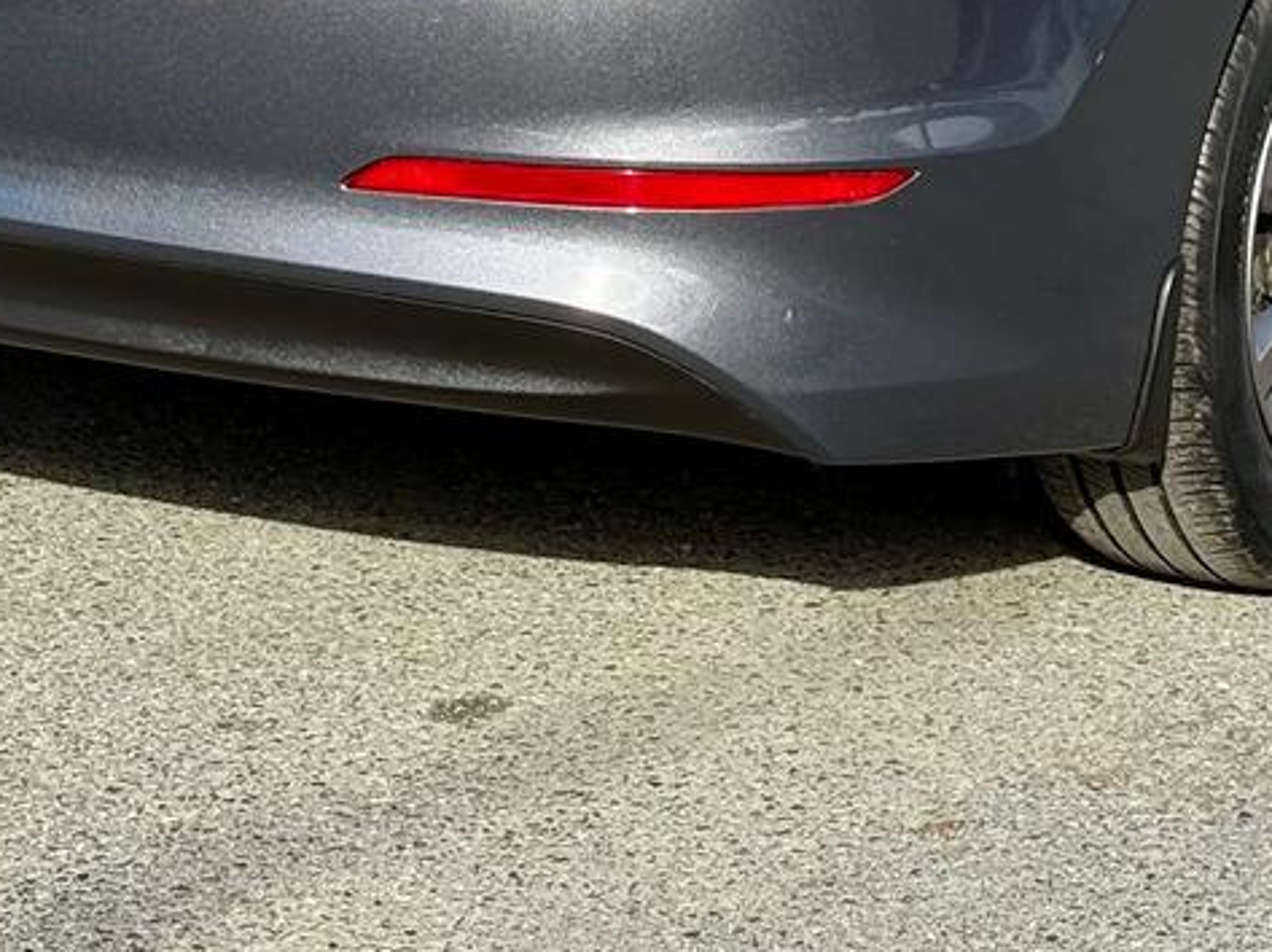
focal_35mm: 130
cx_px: 826
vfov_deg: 11.1
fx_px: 4773
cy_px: -285
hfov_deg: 15.2
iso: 100
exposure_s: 1/2146
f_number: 1.78
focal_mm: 6.76
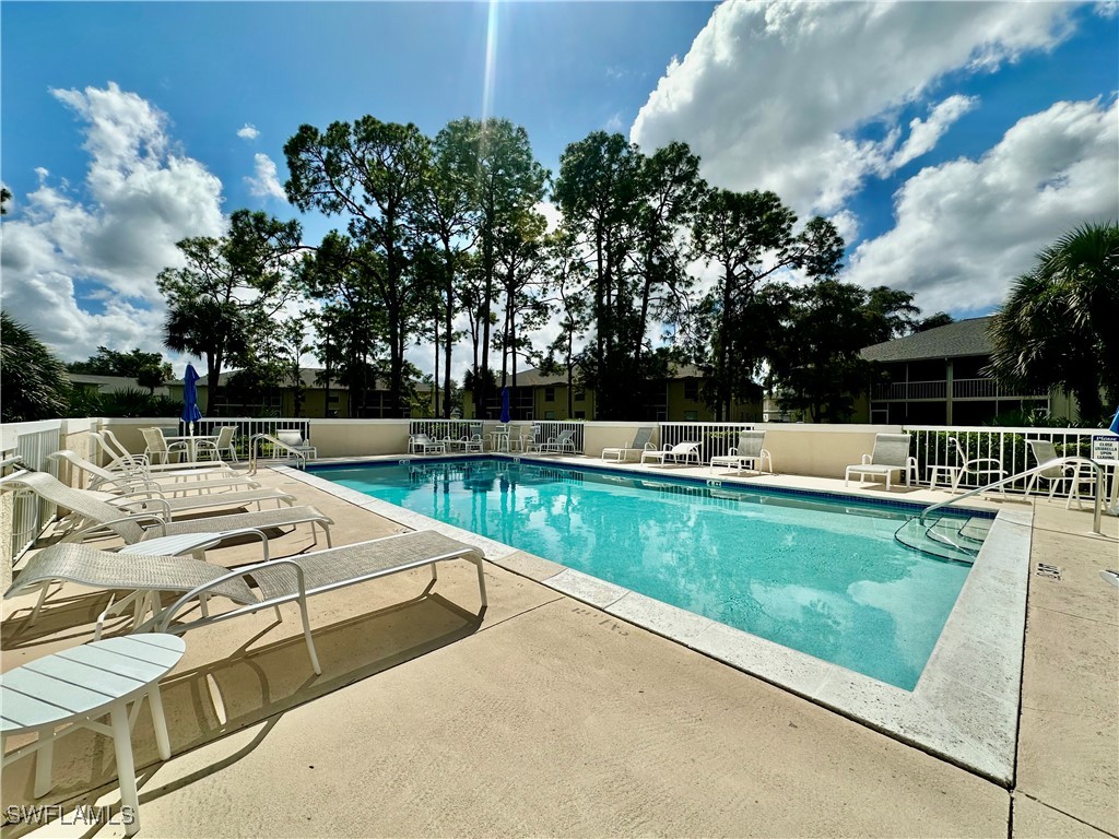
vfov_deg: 85.7
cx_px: 560
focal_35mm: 14
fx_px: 453
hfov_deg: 102.1
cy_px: 420
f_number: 2.2
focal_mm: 2.22
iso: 50
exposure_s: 1/4464
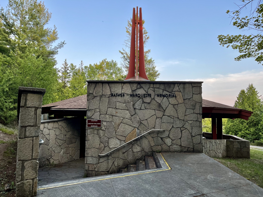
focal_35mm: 26
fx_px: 198
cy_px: 98
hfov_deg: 67.3
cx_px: 132
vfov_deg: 53.1
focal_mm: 5.1
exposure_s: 1/433
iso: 50
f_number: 1.6
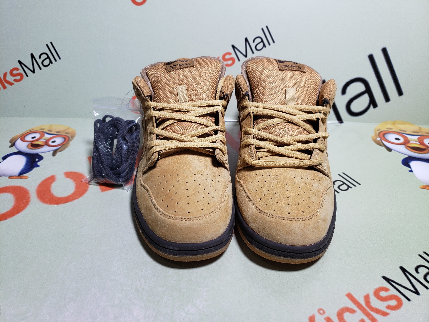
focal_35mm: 26
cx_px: 214
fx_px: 322
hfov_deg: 67.3
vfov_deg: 53.1
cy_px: 161
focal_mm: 4.3
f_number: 1.5
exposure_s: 1/298
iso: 50
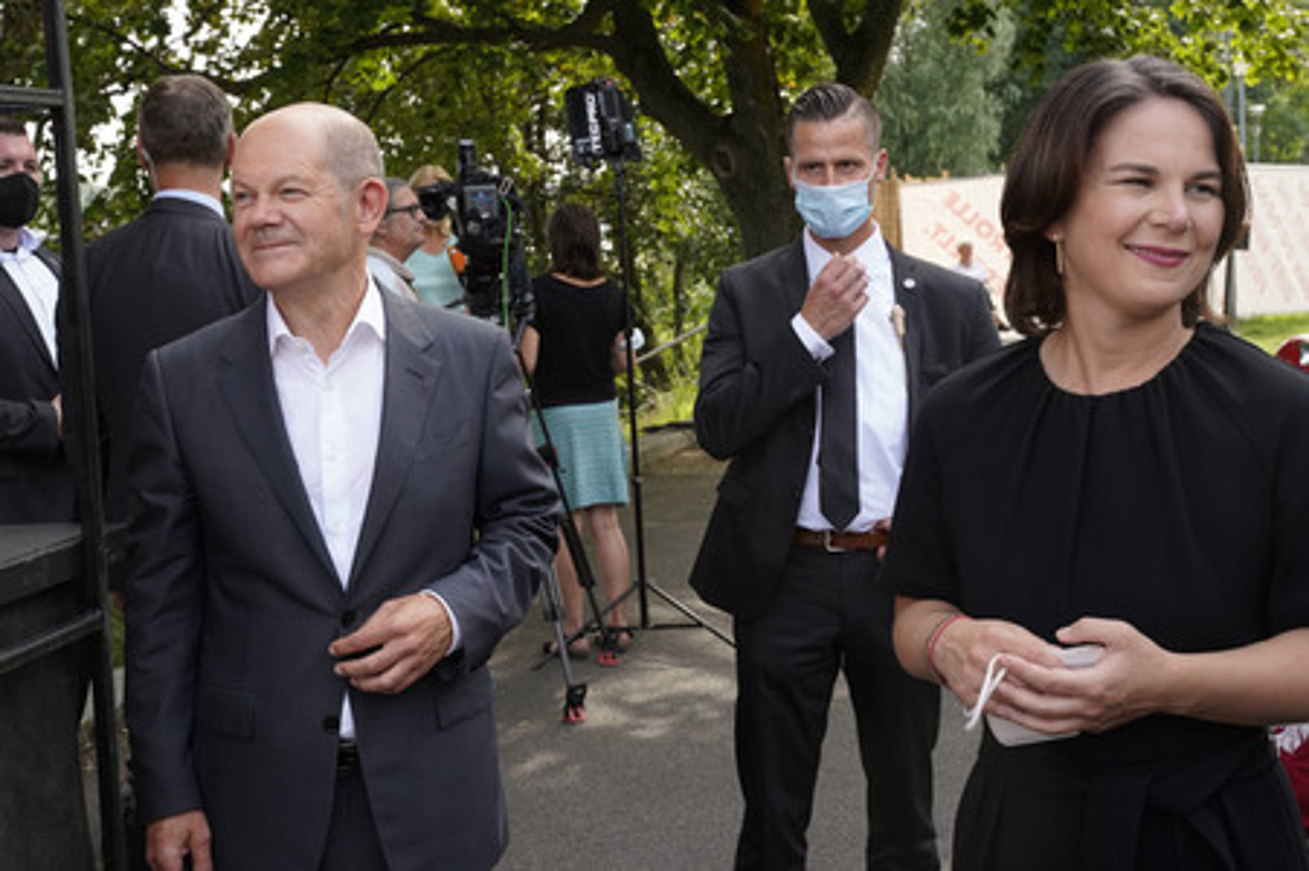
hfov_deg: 42.8
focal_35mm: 46
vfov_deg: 29.2
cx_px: 654
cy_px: 436
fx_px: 1671
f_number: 9
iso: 640
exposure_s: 1/250
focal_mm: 46
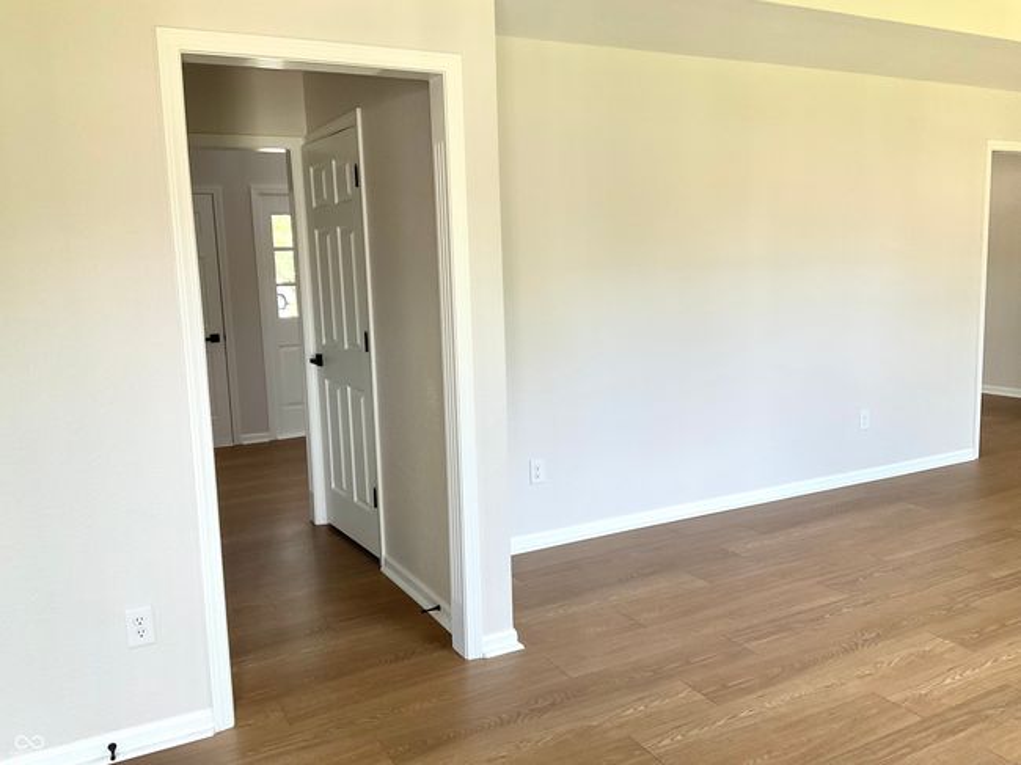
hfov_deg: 61.7
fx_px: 855
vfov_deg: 48.2
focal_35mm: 29
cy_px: 382
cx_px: 510
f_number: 1.8
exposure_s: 1/120
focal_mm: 3
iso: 64
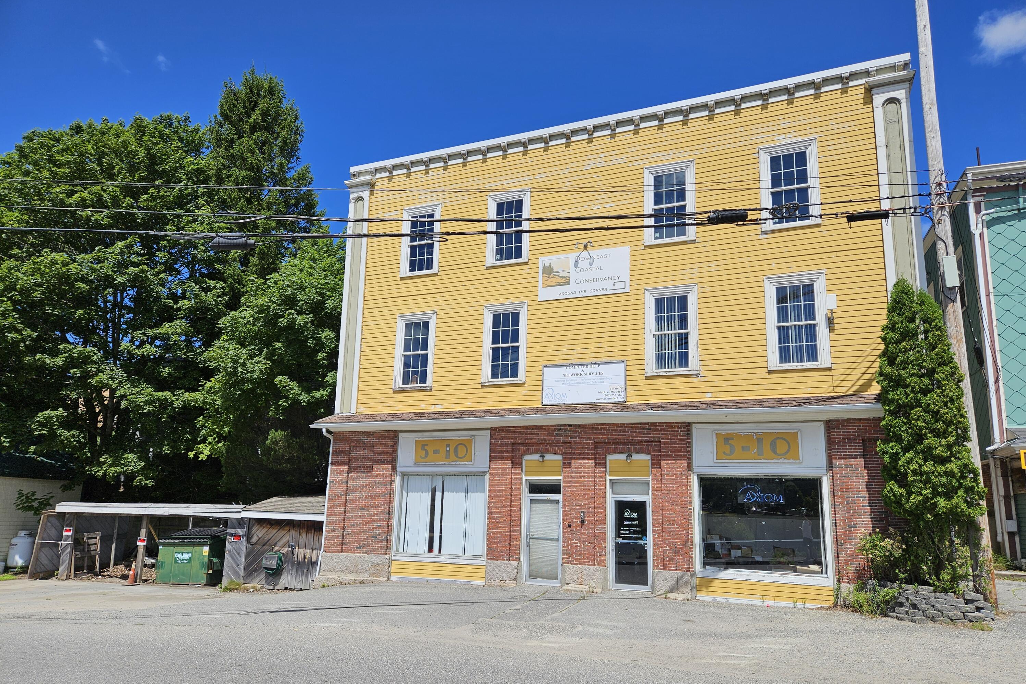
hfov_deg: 73.7
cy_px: 362
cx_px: 514
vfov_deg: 53.1
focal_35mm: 24
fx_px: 684
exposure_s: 1/2913
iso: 25
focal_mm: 5.4
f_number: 1.8
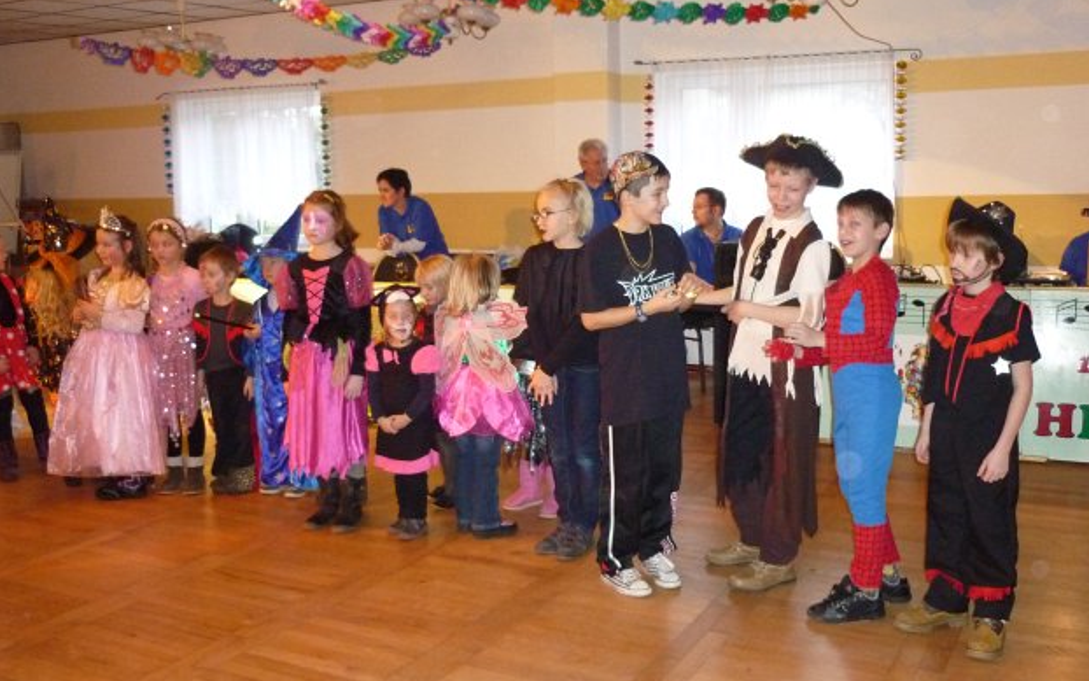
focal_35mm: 36
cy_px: 345
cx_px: 557
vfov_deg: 35.3
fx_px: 1069
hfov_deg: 54.0
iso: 640
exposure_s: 1/30
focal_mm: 5.5
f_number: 2.8
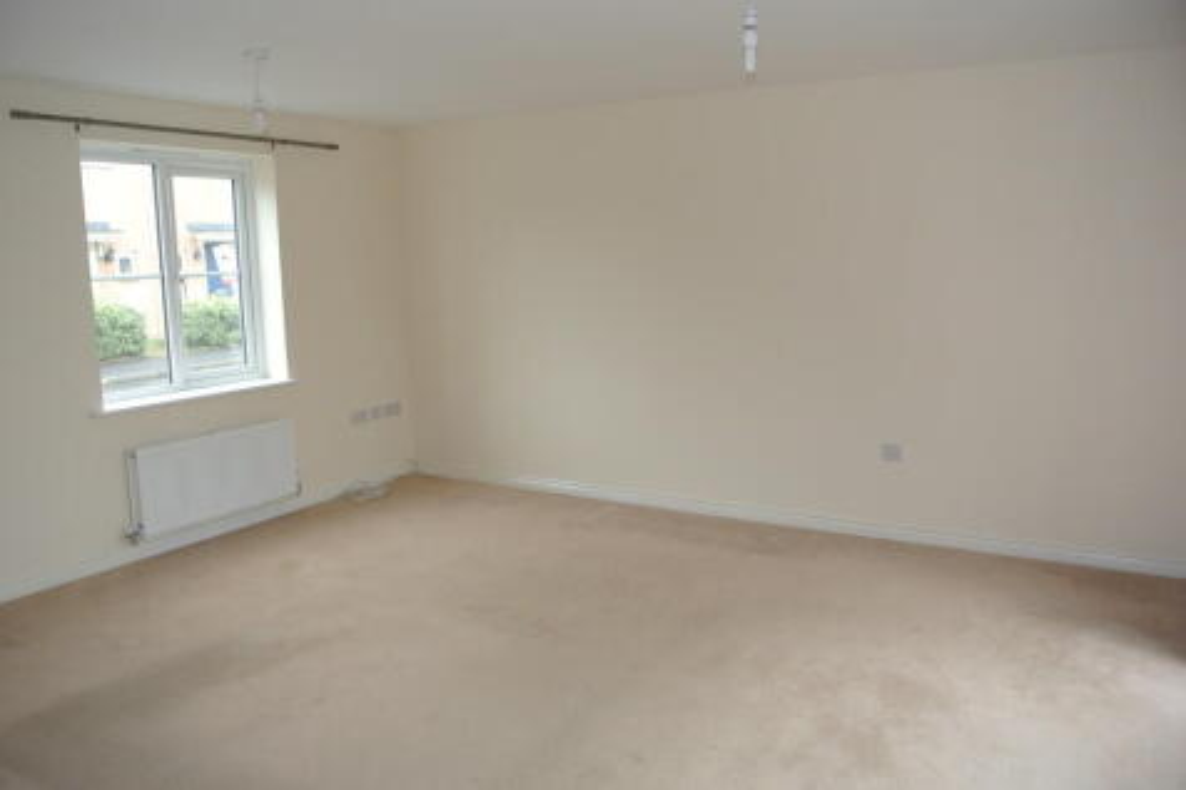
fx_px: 889
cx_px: 593
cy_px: 395
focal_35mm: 27
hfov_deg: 67.4
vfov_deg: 47.9
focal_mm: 10
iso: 320
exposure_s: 1/60
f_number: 3.5
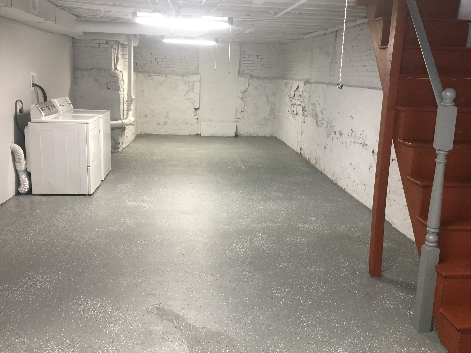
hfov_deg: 51.3
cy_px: 176
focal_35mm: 36
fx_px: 490
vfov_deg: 39.7
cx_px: 256
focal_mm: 4.15
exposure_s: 1/30
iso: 100
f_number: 2.2
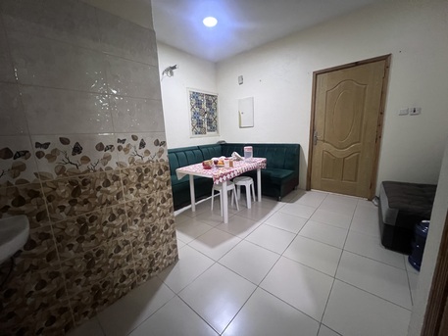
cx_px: 224
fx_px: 168
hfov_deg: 106.2
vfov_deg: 89.9
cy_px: 168
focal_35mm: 13
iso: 640
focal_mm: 1.57
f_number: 1.8
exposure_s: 1/40
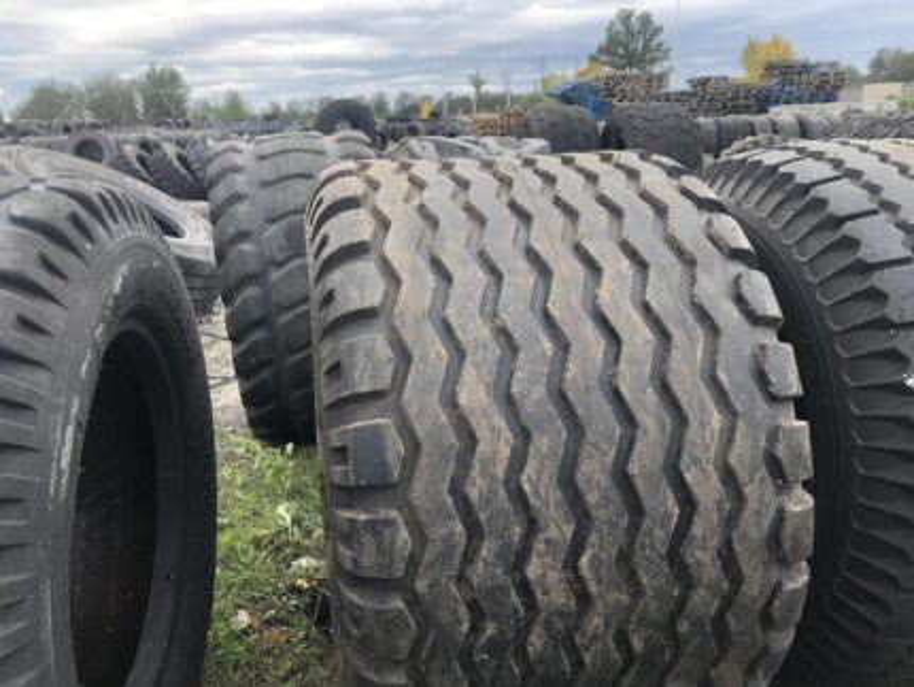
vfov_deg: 49.8
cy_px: 344
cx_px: 457
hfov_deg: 63.4
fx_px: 740
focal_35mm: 28
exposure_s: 1/182
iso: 20
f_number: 1.8
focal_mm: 3.99
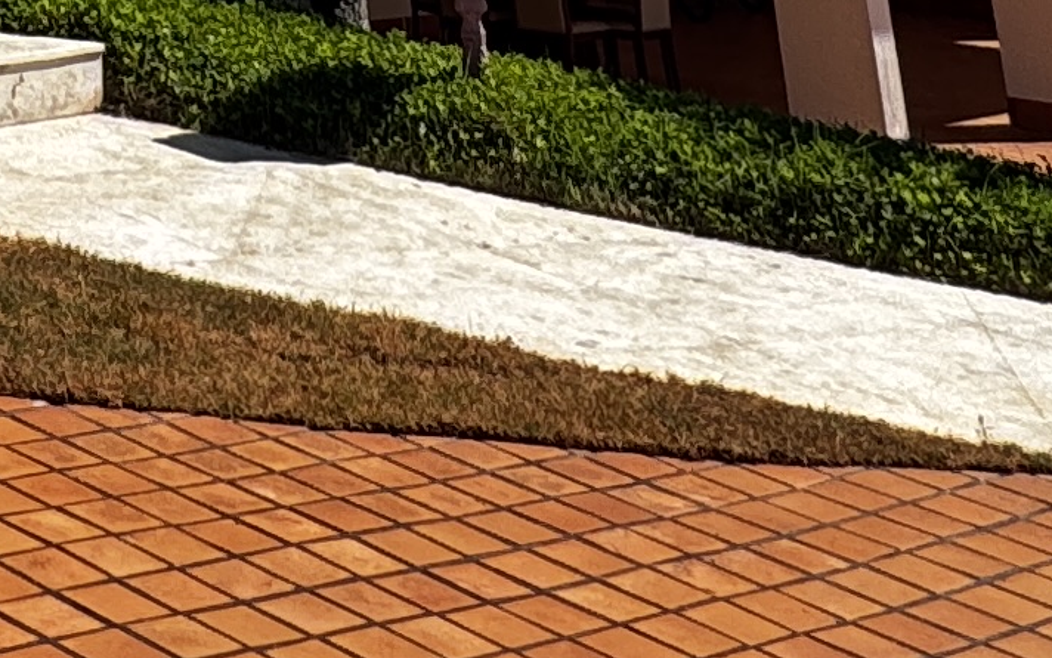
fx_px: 2408
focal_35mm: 84
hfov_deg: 21.9
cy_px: -1174
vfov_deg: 11.3
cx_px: -349
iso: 40
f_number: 2.2
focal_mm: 2.22
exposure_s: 1/787
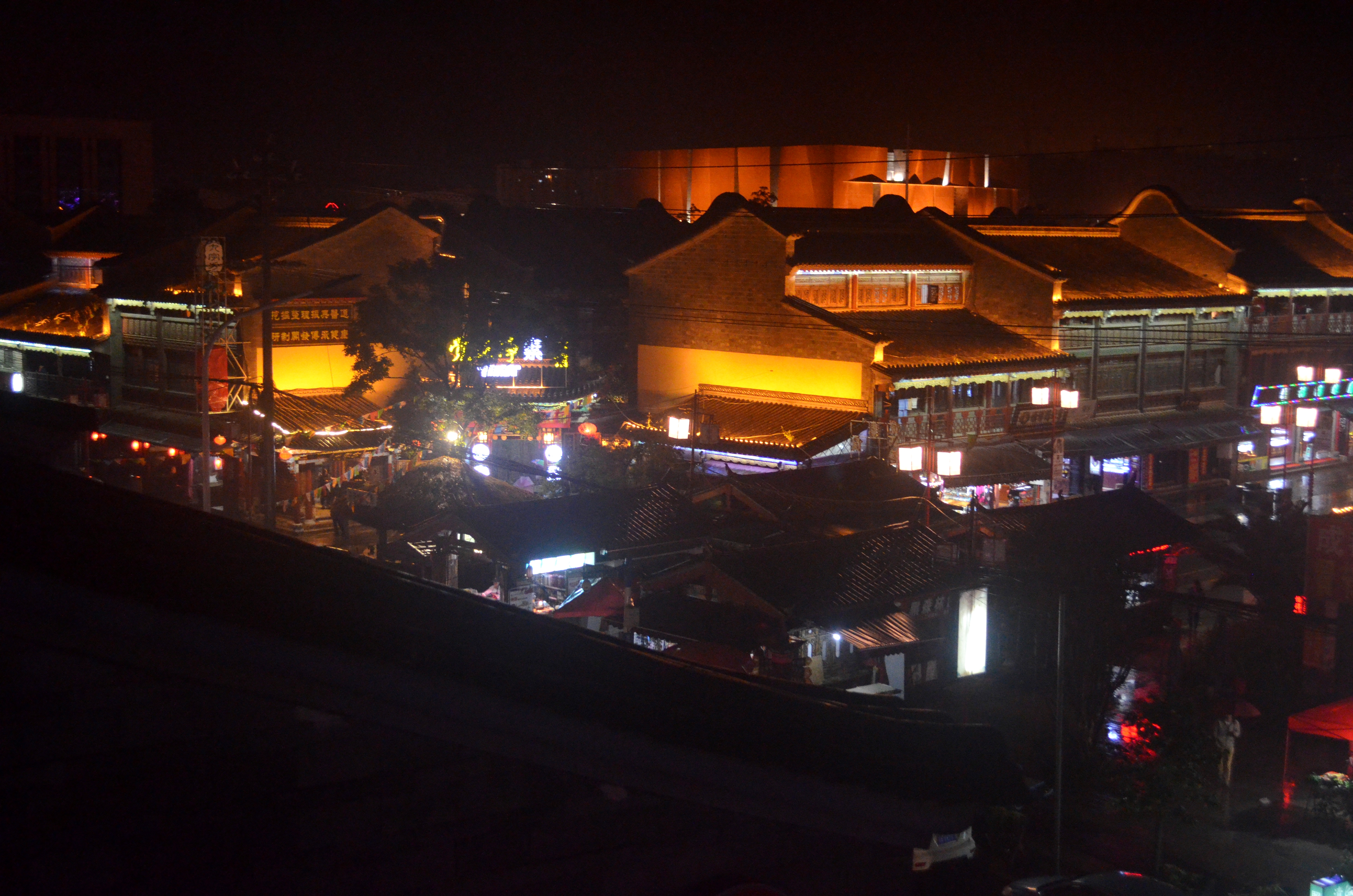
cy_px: 448
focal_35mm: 48
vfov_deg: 28.0
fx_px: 1800
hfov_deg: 41.2
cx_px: 676
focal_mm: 32
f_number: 4.8
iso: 3200
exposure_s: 1/30
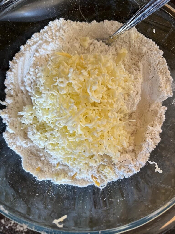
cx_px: 88
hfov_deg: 53.0
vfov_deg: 67.3
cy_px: 117
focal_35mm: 26
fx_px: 175
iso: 125
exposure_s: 1/65
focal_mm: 5.7
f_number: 1.5
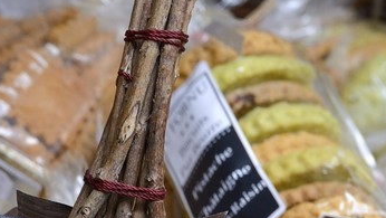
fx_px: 2970
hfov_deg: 7.1
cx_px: -444
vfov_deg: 4.2
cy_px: 369
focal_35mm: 290
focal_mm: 60
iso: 400
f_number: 6.3
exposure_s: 1/200
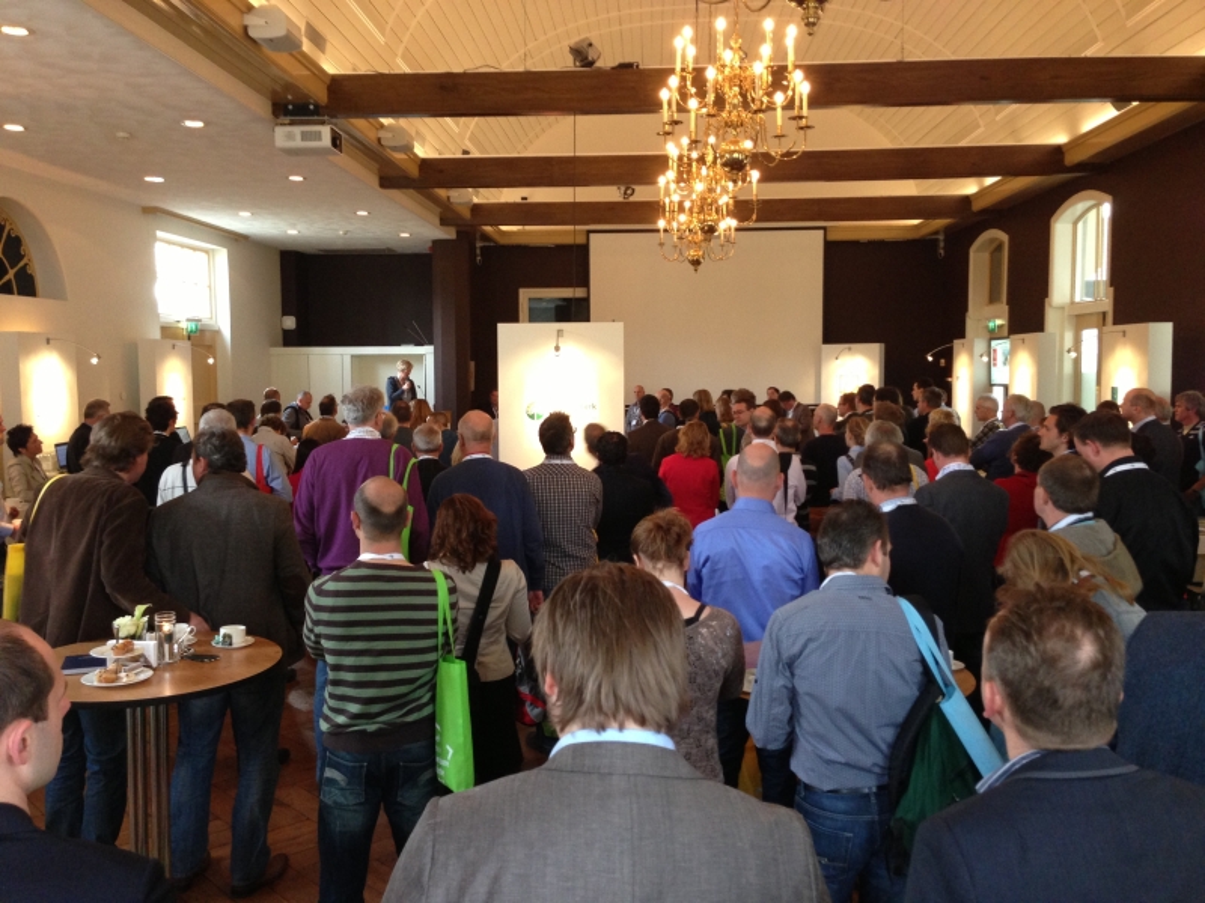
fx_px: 1149
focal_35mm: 33
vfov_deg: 42.9
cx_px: 602
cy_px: 452
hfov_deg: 55.4
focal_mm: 4.13
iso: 160
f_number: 2.4
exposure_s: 1/20
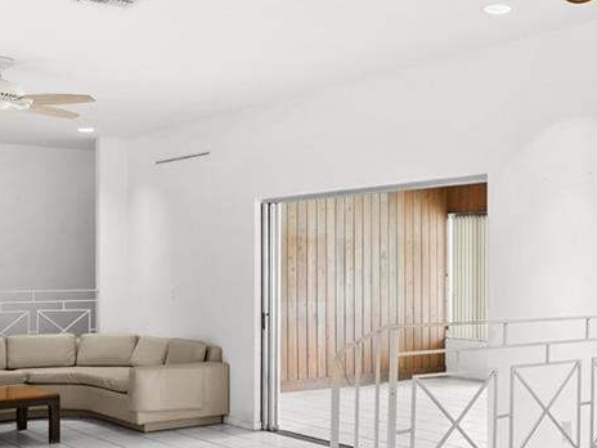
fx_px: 914
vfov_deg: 27.4
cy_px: 292
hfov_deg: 34.9
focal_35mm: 53
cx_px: 489
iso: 400
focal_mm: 16
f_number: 8
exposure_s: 1/4
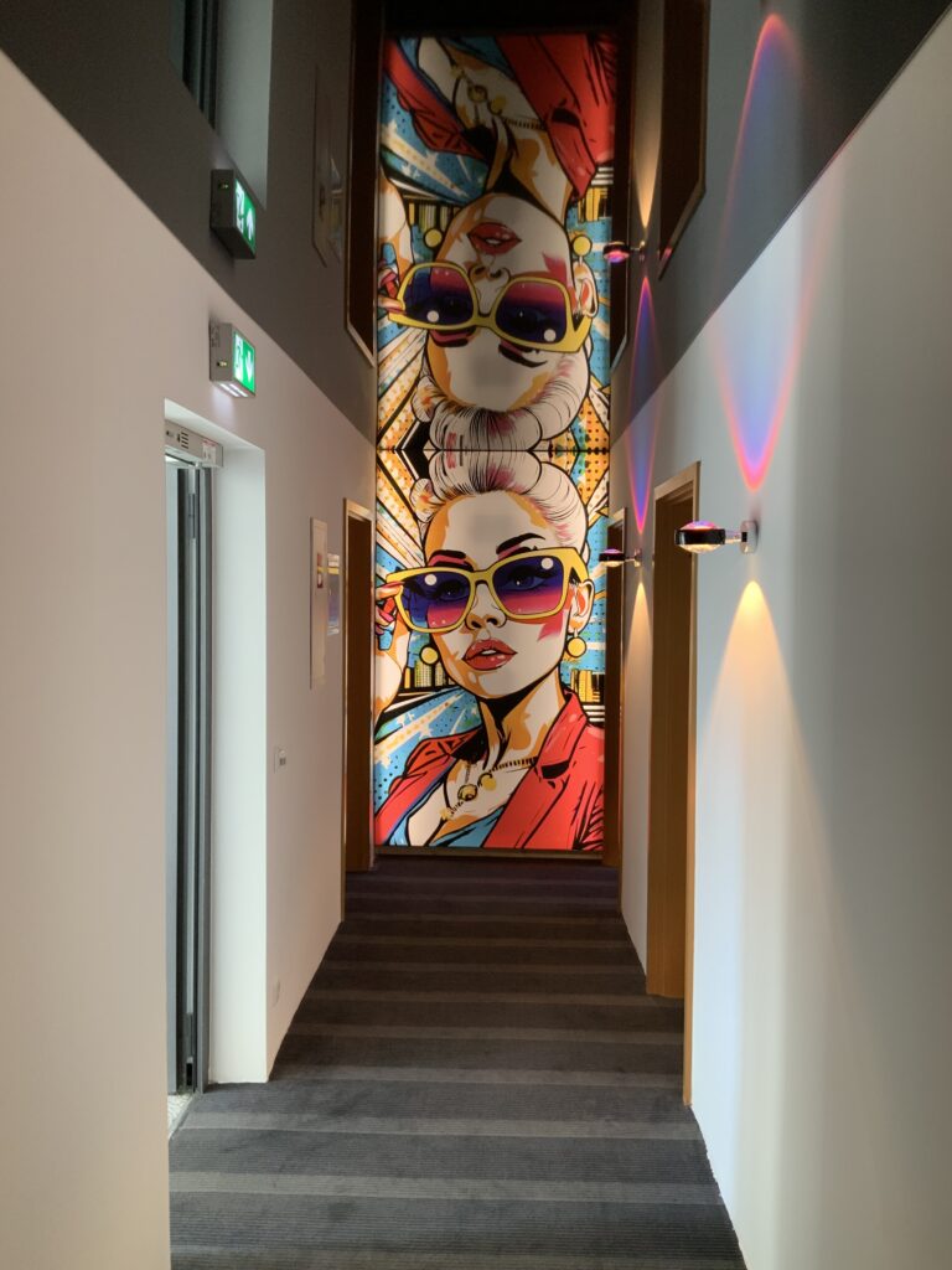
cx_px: 476
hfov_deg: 48.2
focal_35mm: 29
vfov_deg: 61.7
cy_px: 635
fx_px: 1063
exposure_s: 1/60
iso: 100
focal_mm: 3
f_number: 1.8
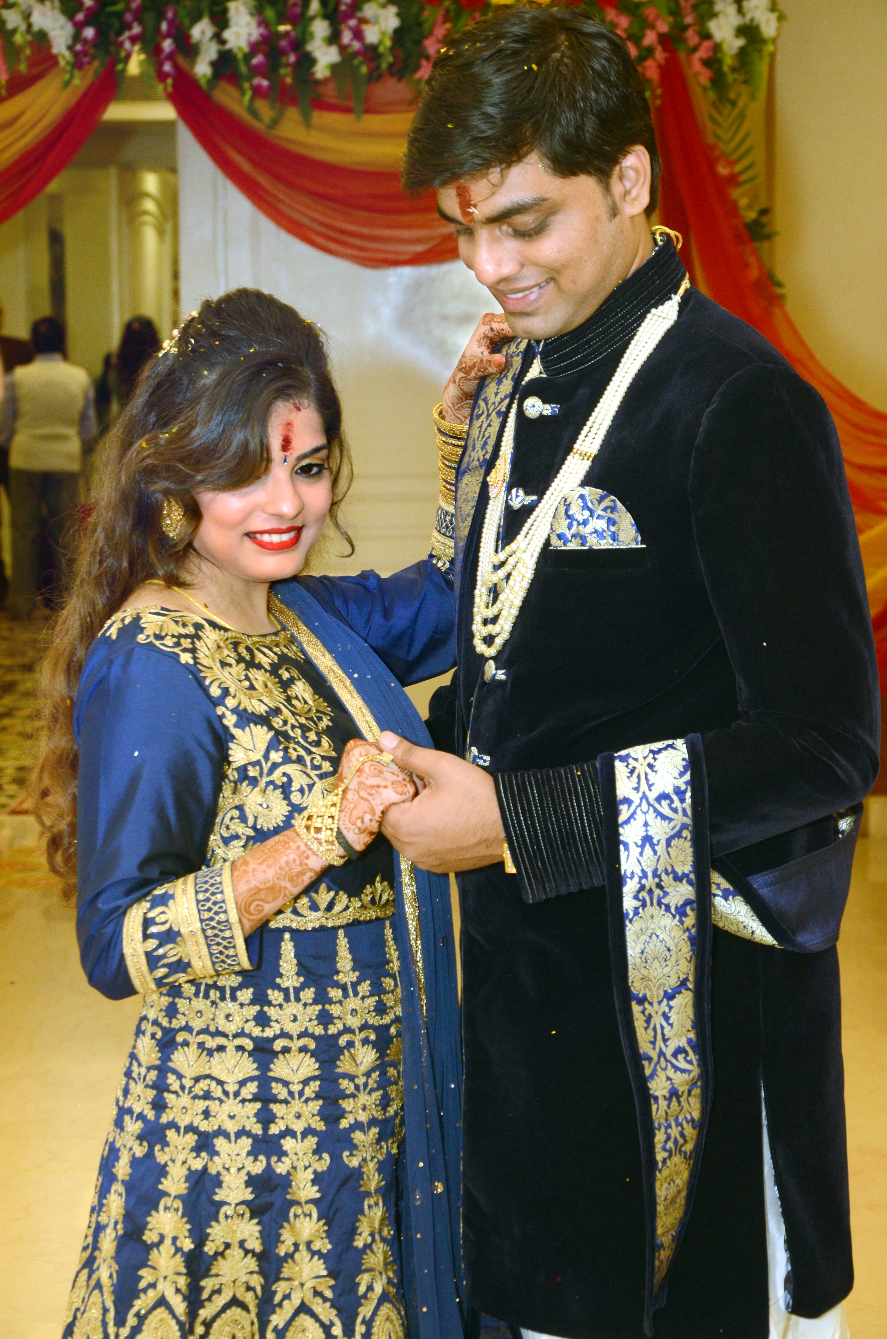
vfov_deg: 22.0
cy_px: 670
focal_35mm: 93
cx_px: 444
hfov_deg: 14.6
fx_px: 3452
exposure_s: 1/100
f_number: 6.3
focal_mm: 62
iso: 1000
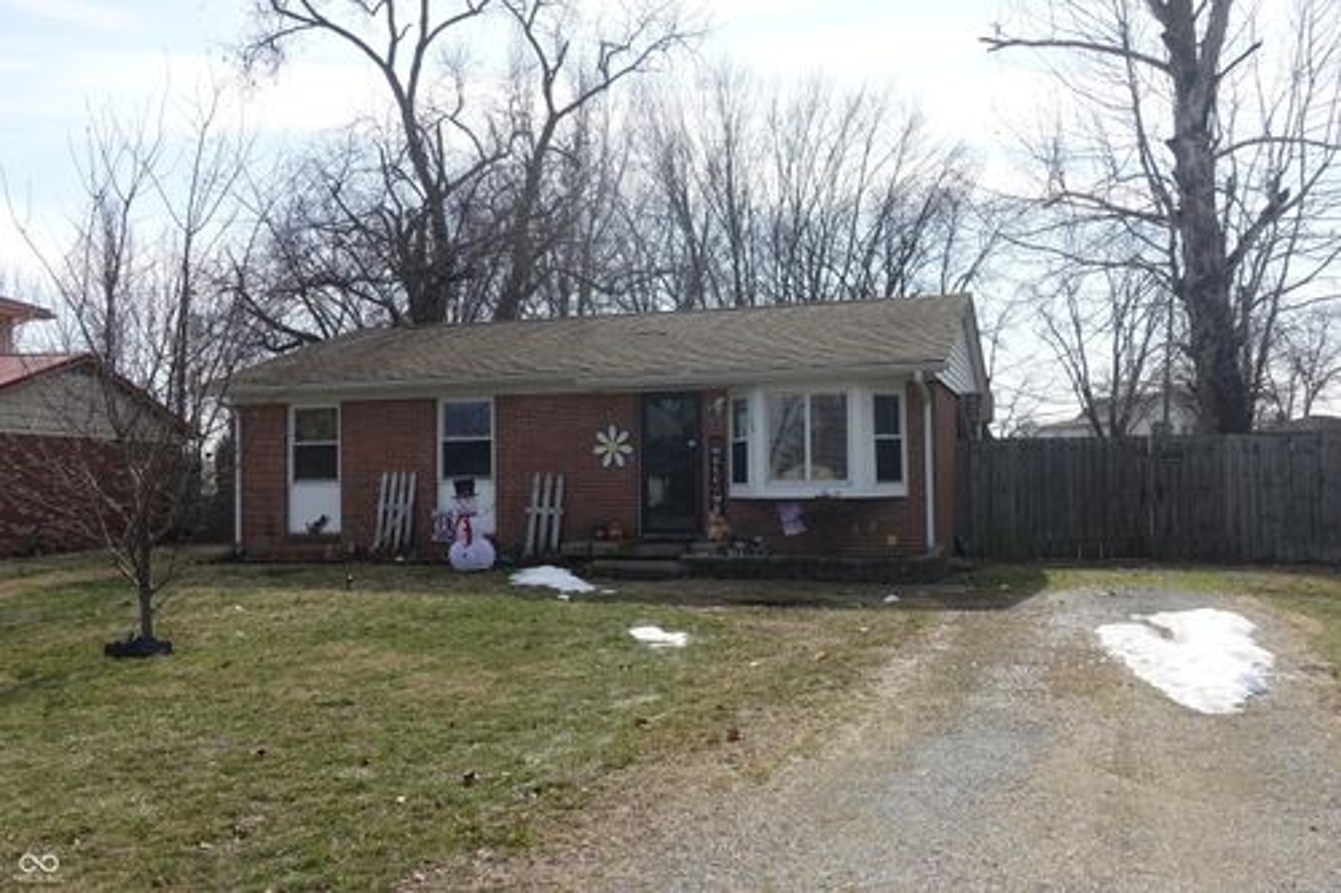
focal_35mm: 31
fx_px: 1154
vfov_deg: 42.3
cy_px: 446
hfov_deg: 60.3
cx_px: 670
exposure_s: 1/800
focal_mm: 11.33
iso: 125
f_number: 4.5
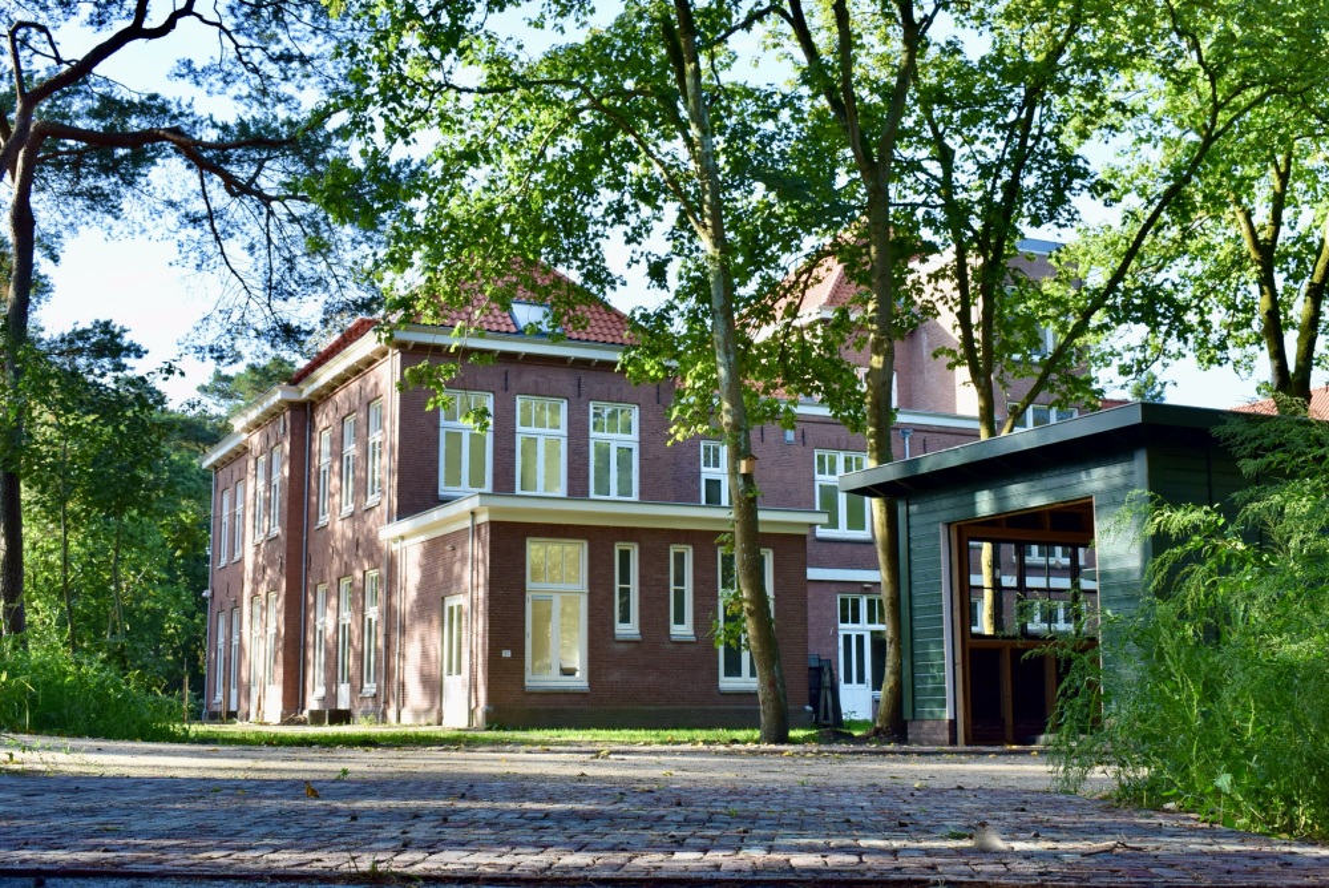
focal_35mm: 42
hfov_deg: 46.4
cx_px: 664
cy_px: 444
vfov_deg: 31.9
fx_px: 1551
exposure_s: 1/200
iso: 400
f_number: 10
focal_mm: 28
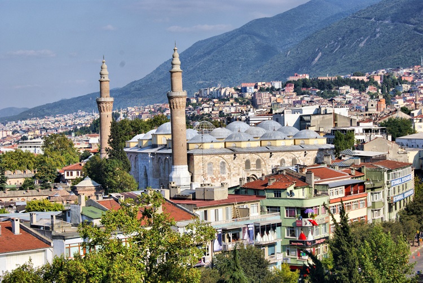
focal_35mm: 82
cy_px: 142
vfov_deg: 16.6
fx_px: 970
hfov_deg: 24.6
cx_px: 212
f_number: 13
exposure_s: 1/250
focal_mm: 55
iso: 100
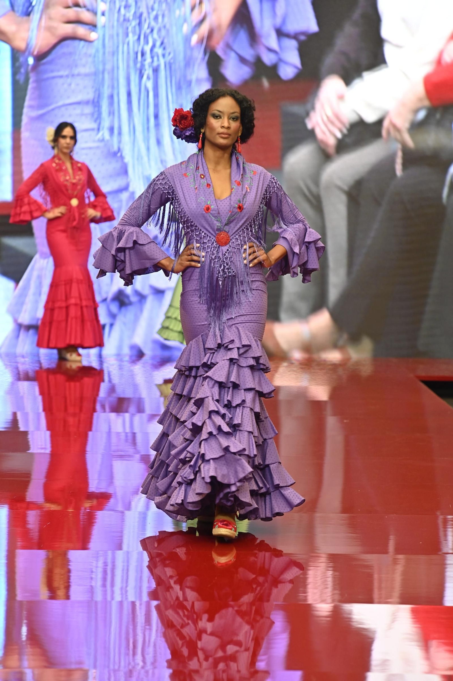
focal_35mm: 120
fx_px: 2268
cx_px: 226
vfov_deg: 17.1
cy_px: 340
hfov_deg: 11.4
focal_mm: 120
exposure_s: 1/400
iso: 1000
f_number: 4.5
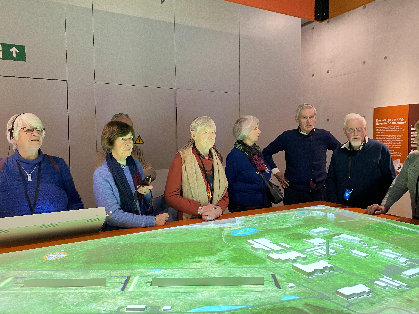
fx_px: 315
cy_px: 157
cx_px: 210
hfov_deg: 67.3
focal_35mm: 26
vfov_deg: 53.1
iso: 320
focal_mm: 4.25
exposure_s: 1/50
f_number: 1.8
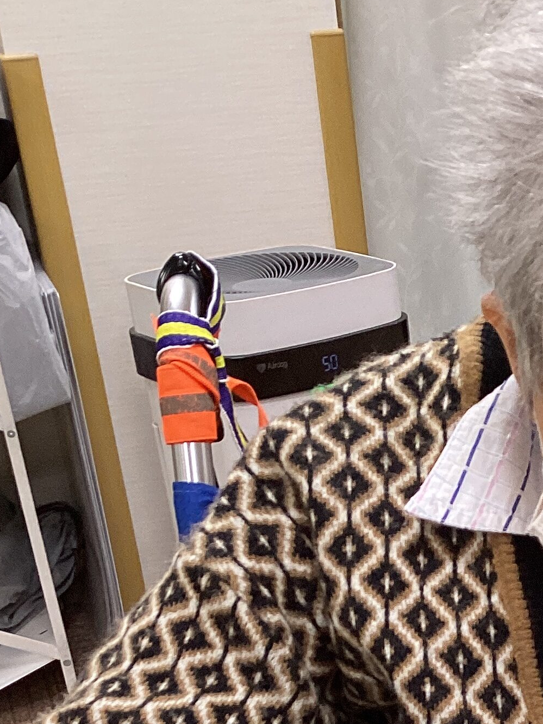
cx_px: 618
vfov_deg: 23.4
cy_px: 880
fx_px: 1589
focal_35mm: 76
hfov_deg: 18.6
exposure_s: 1/60
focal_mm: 3.3
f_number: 2.4
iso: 50
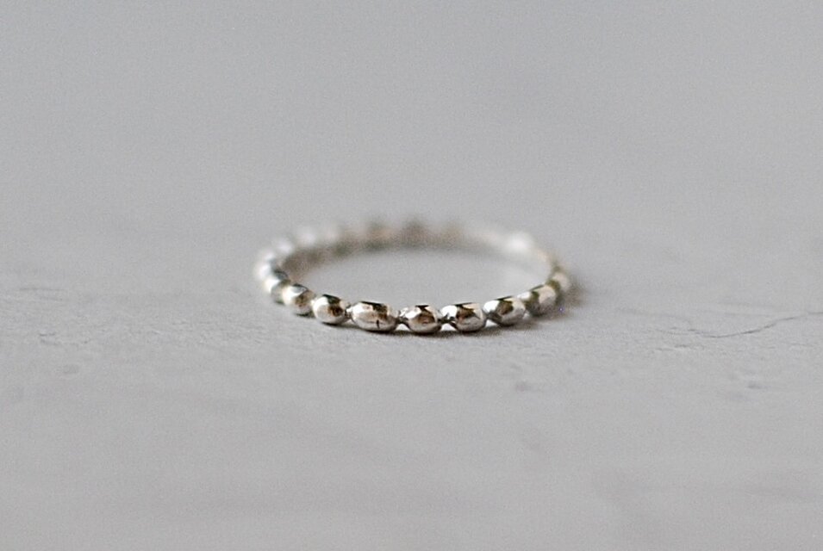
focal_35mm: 52
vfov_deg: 25.8
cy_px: 276
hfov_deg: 37.8
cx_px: 412
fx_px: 1202
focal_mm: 35
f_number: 1.8
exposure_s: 1/2000
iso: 400
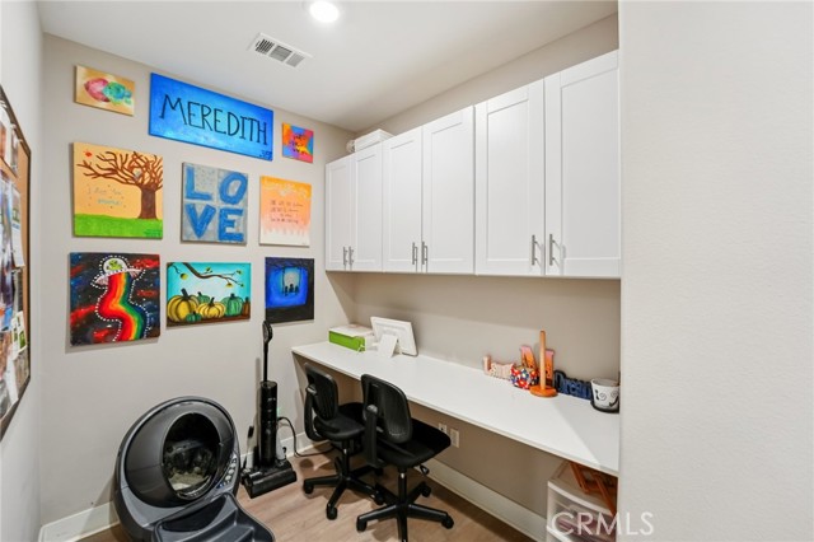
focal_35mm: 14
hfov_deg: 104.3
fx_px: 316
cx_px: 407
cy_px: 271
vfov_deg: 81.1
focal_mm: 14
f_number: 8
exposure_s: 1/6
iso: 400
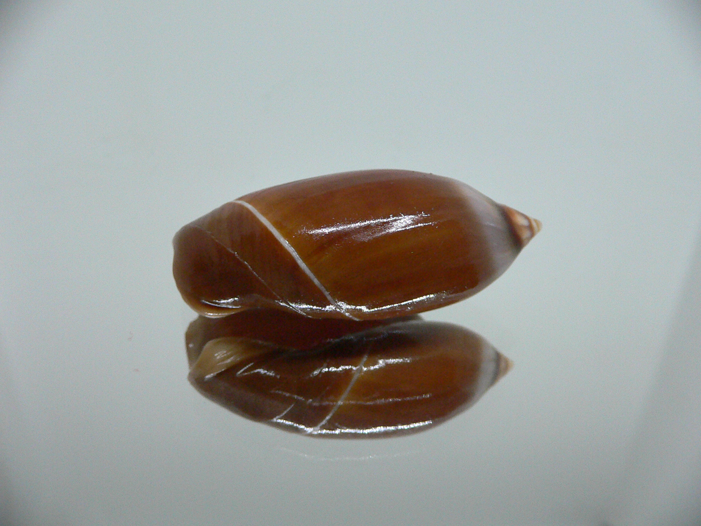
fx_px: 709
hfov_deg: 52.6
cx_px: 350
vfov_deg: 40.7
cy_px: 263
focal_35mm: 35
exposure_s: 1/50
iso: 200
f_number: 2.8
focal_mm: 4.6
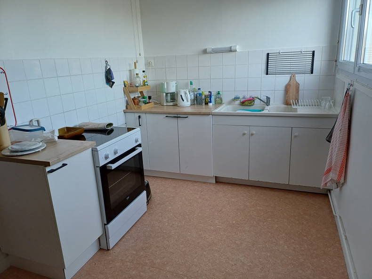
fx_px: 269
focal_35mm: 25
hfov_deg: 69.4
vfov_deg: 54.9
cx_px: 186
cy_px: 140
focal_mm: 4.65
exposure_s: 1/50
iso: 64
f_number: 1.8
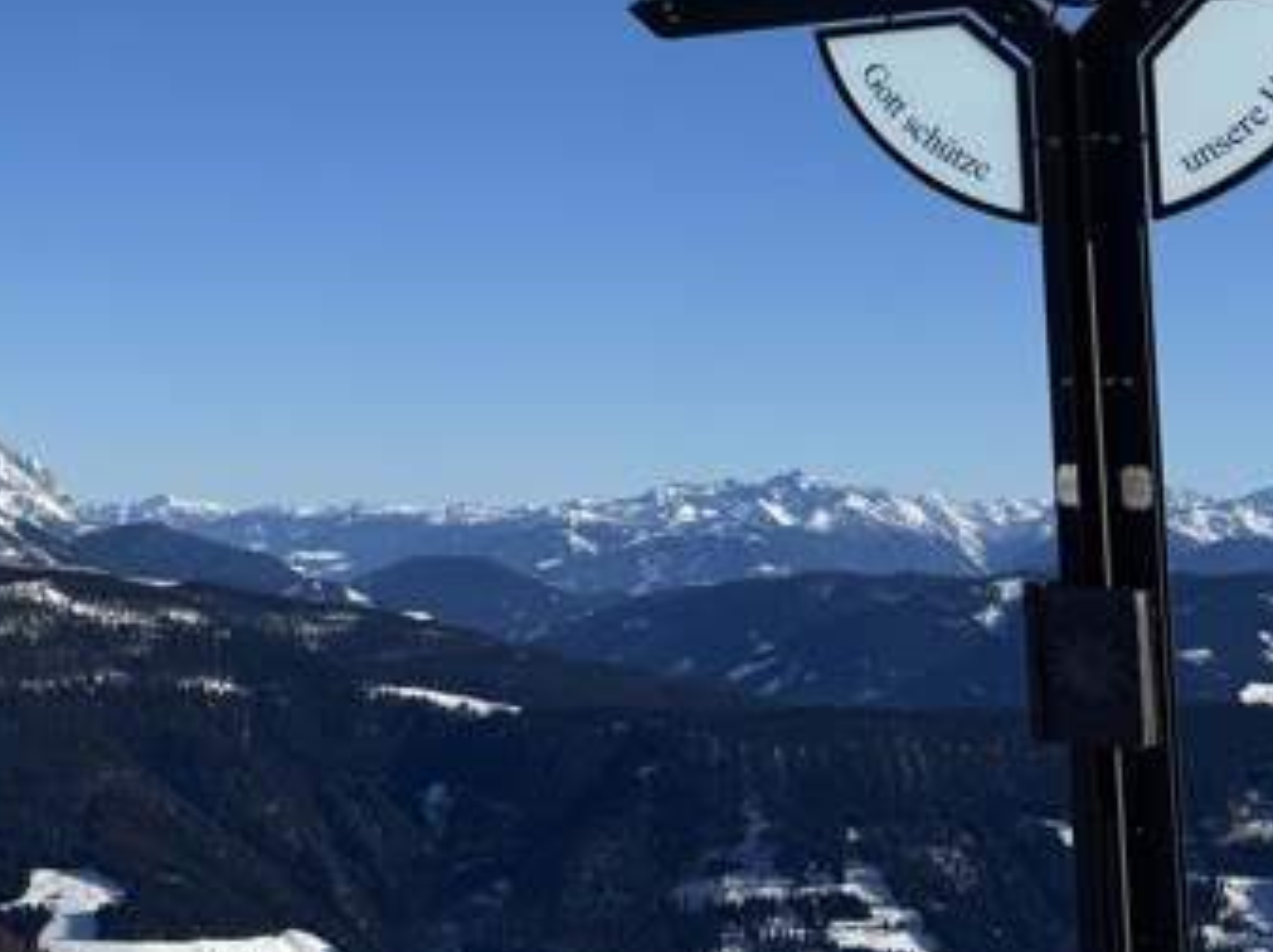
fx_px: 2682
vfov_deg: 19.5
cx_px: -42
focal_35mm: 73
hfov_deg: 25.2
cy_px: -19
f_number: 1.78
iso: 80
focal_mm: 6.76
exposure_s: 1/7092
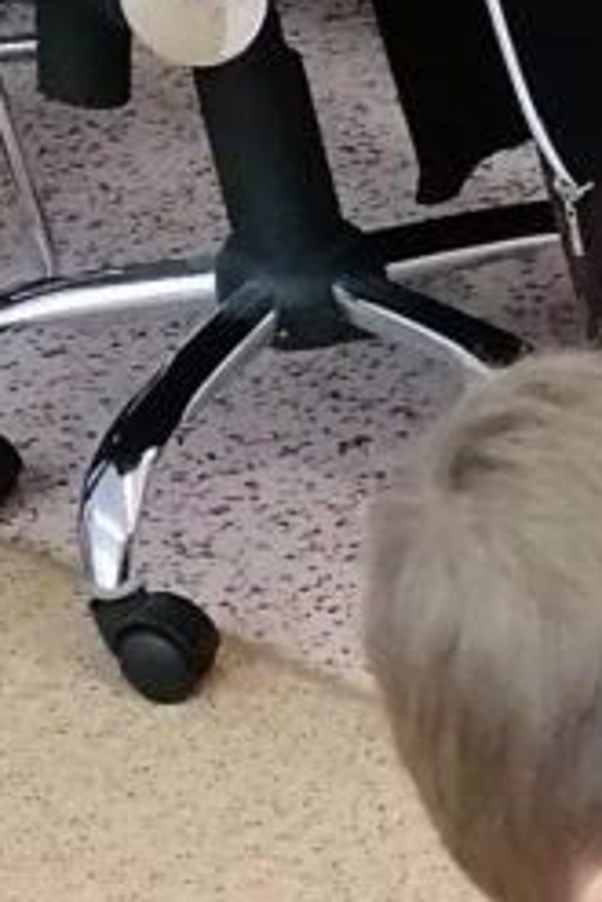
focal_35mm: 182
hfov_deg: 7.0
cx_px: 1645
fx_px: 4558
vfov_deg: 9.9
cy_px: 2140
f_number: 1.8
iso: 320
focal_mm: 4.75
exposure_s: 1/100
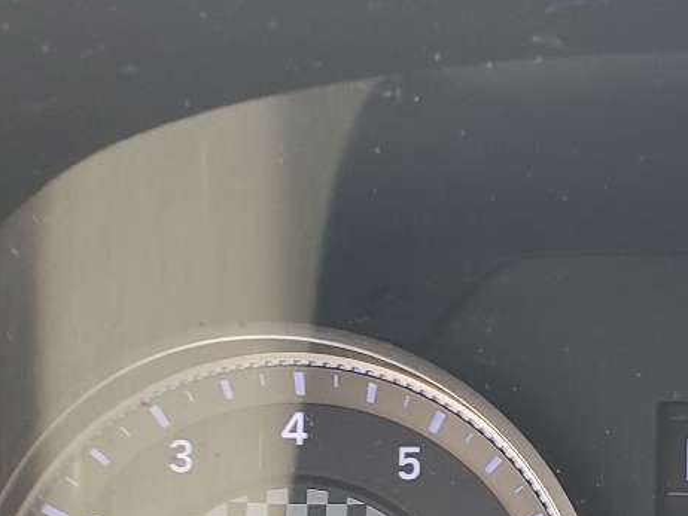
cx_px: 783
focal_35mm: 90
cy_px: 498
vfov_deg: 16.1
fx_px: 1790
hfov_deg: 20.6
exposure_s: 1/120
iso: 56
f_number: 1.5
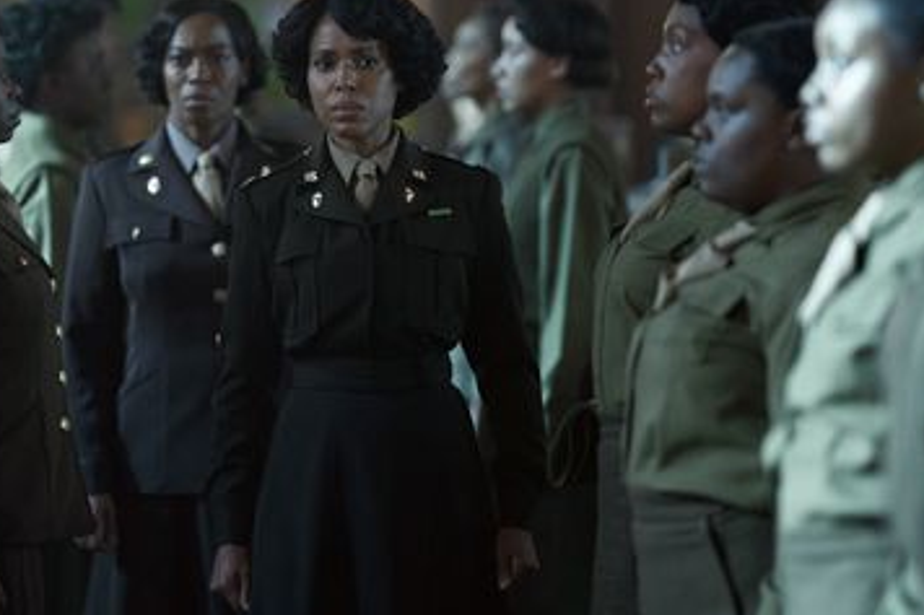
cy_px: 267
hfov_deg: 9.4
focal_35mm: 220
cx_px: 340
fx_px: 5644
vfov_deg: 6.2
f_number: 1.8
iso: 800
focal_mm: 135
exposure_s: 1/160
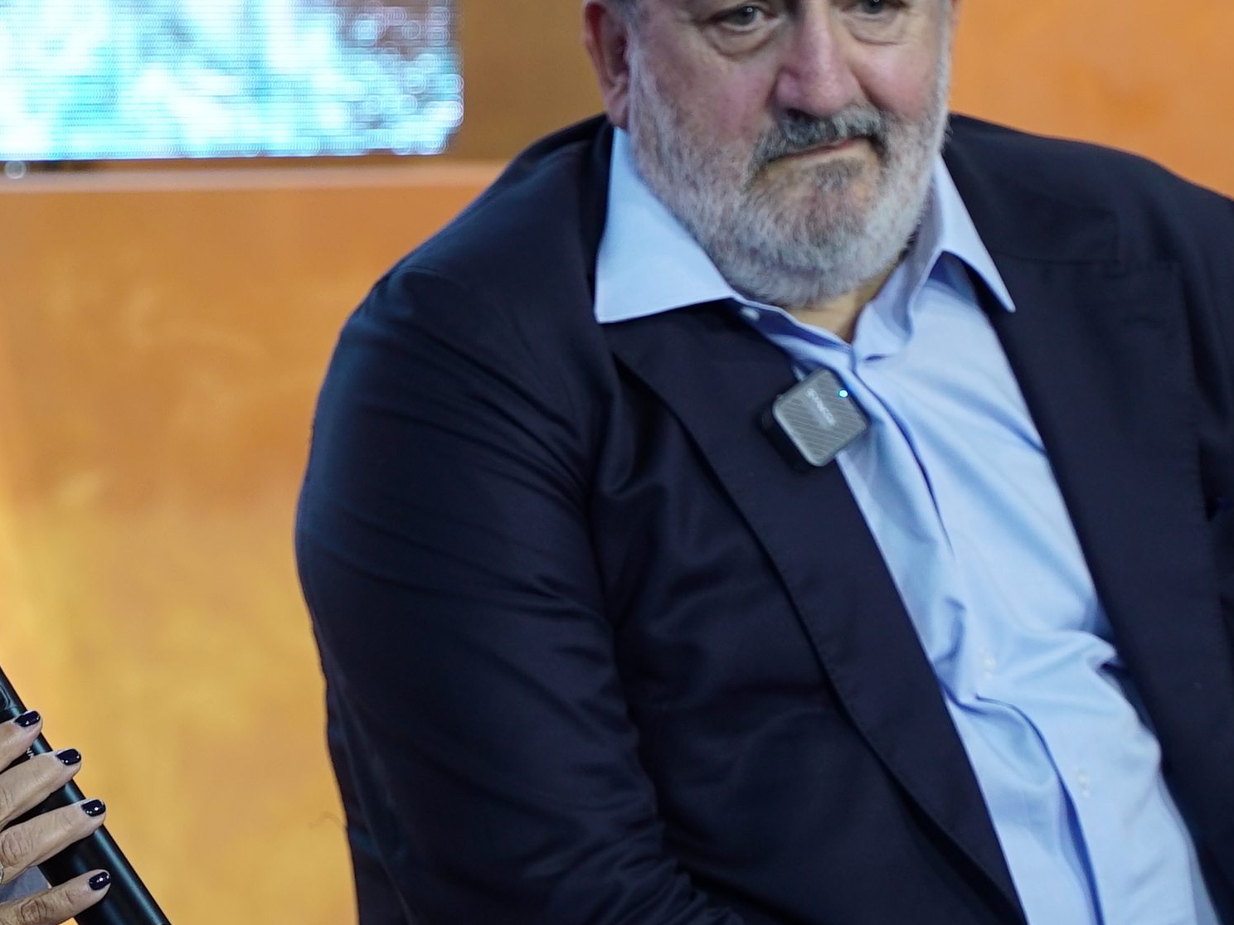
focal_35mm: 159
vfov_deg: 9.3
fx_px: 5668
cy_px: 687
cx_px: 85
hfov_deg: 12.3
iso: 640
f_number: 3.5
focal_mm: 58
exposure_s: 1/125
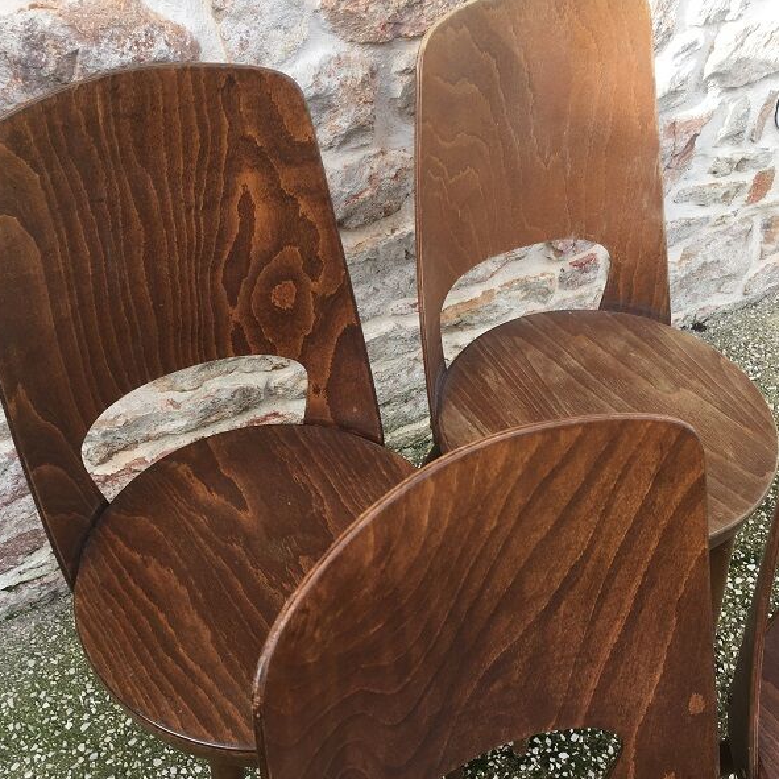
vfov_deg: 47.0
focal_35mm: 35
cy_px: 467
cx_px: 383
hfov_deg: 47.2
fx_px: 891
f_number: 2.2
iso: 25
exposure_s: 1/248
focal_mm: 4.15
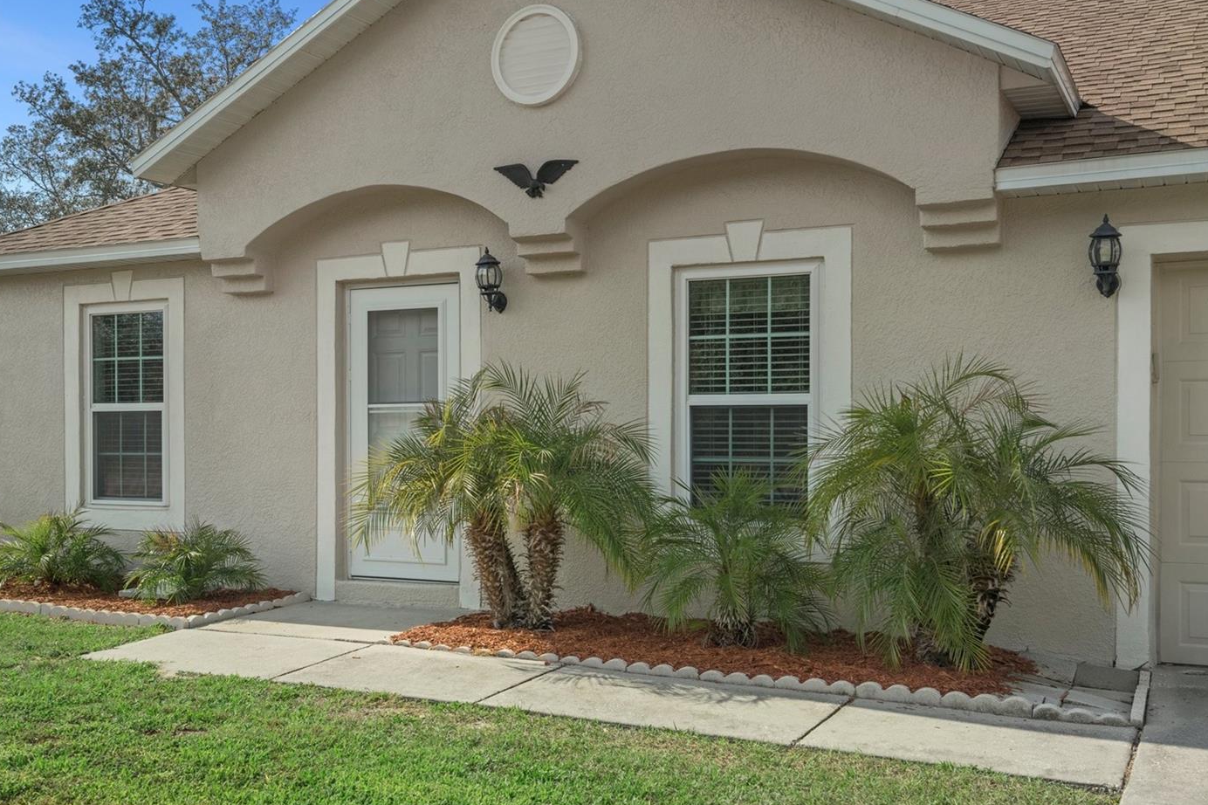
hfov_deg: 51.9
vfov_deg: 35.9
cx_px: 589
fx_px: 1241
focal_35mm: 37
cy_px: 455
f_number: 8
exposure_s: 1/320
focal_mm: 32
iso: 320
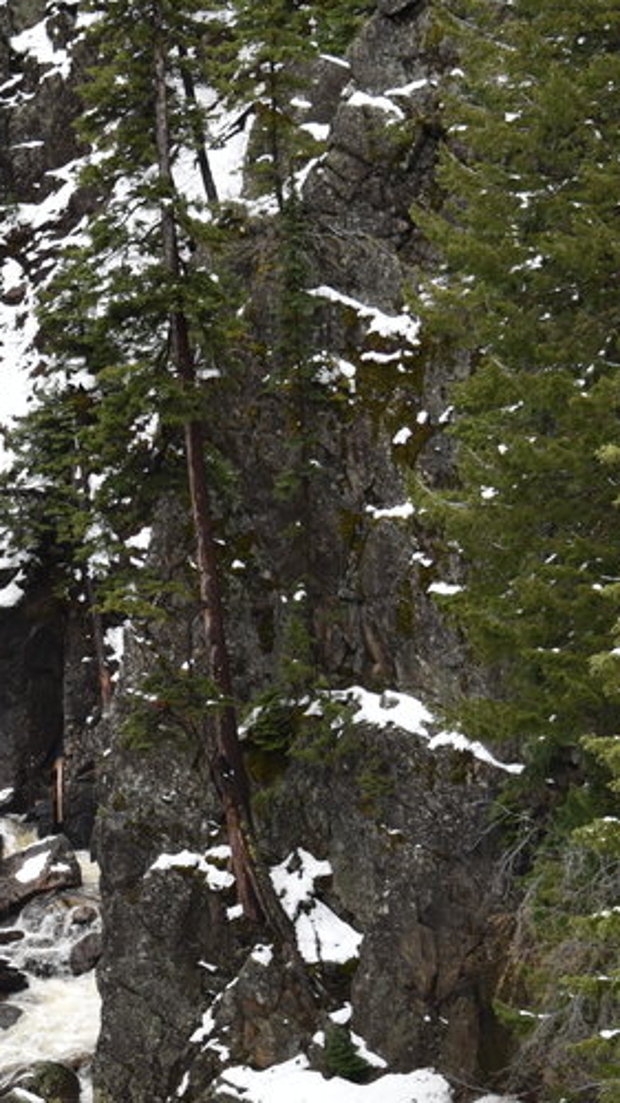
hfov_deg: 4.9
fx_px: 7224
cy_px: 845
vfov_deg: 8.7
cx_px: 221
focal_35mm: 247
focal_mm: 92
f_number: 7.1
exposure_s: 1/200
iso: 100
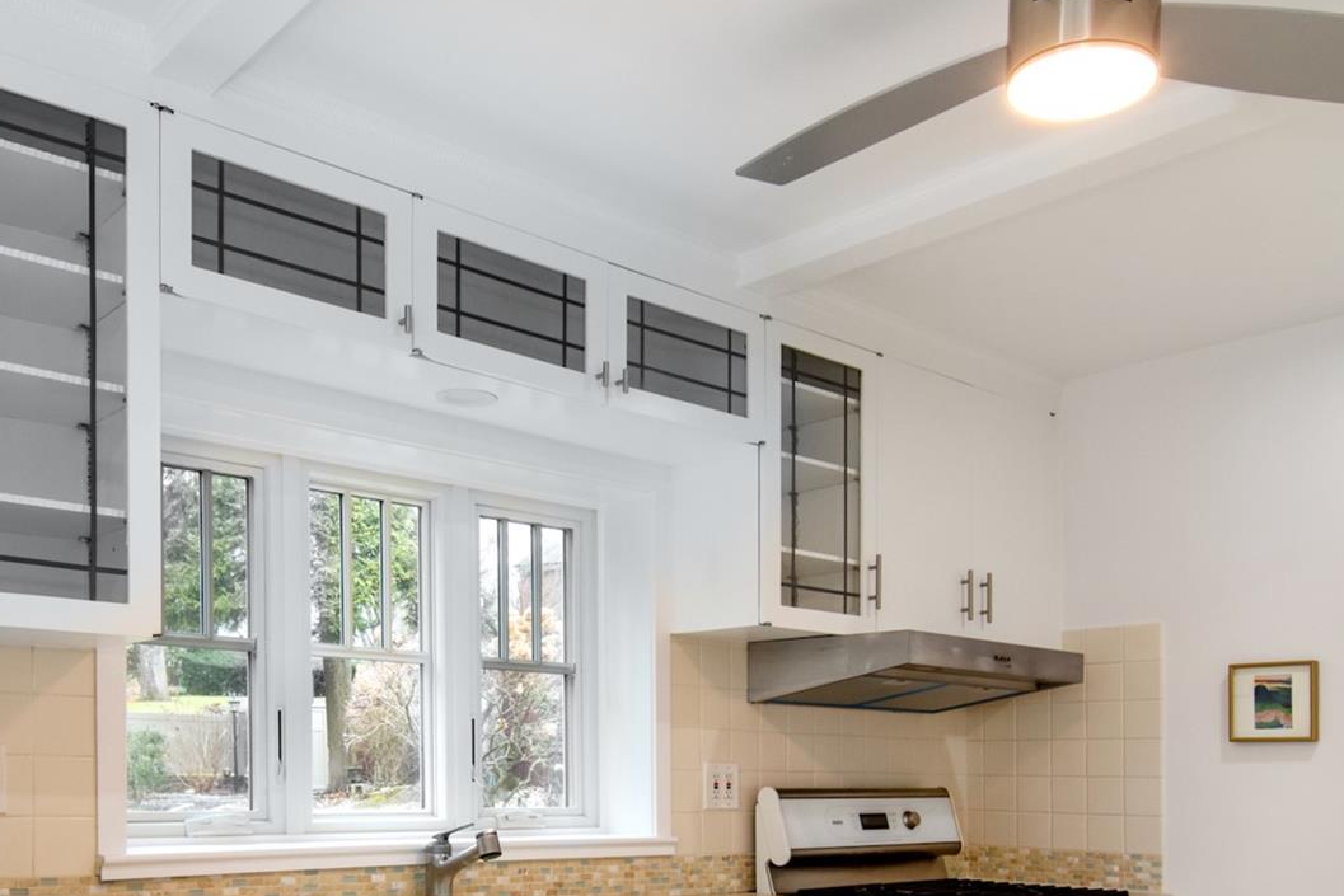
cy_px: 778
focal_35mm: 32
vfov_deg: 38.8
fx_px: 1194
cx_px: 559
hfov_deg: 58.4
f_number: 11
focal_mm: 11
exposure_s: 1/25
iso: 640
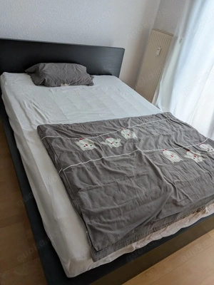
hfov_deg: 56.8
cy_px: 142
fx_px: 198
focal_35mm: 24
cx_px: 107
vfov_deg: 71.6
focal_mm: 4.53
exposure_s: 1/25.1
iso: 49
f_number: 1.7
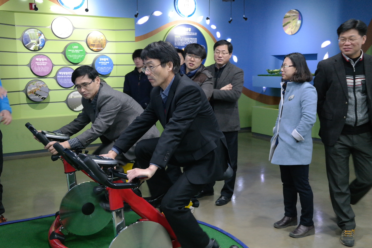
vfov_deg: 36.9
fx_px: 372
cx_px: 186
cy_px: 124
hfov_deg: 53.1
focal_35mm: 36
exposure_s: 1/50
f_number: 4
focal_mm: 24
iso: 1600
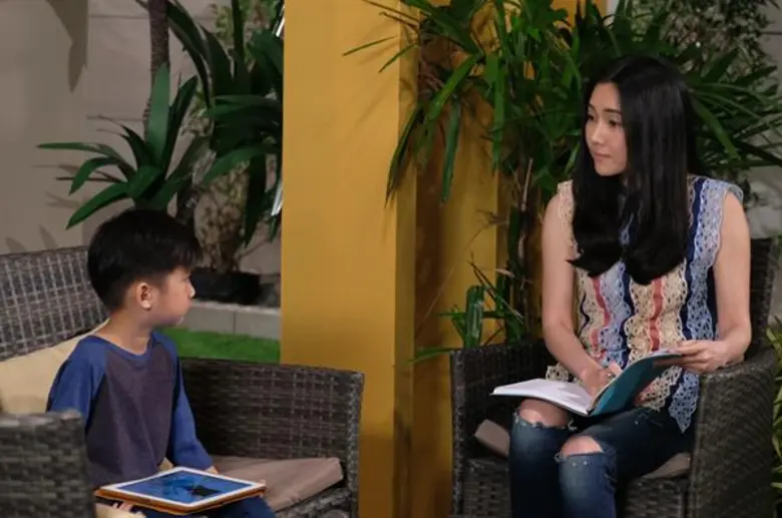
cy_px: 259
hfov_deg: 19.1
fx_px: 2320
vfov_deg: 12.7
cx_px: 391
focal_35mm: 107
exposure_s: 1/125
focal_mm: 71.1
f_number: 5
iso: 5000
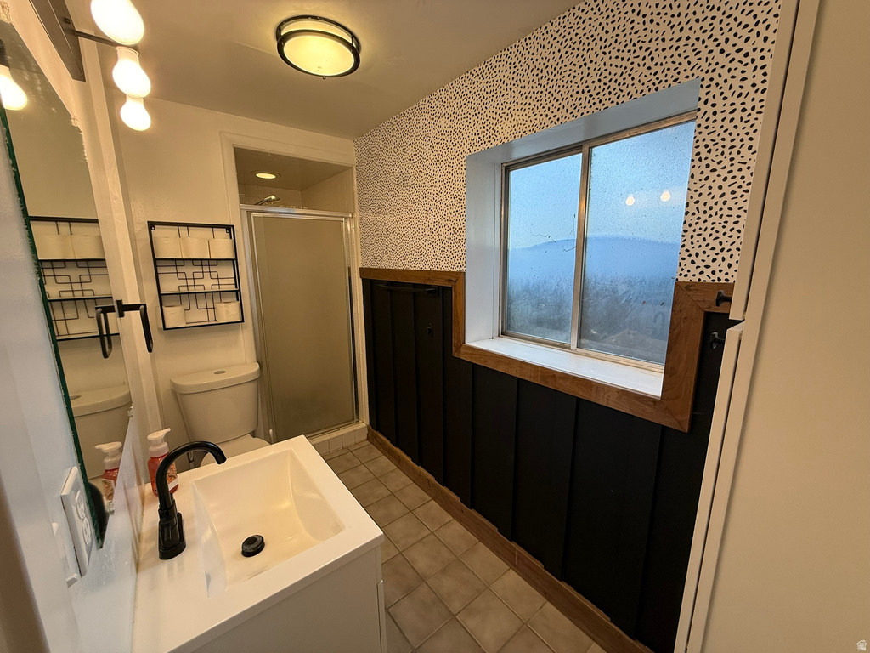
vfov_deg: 85.7
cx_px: 435
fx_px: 352
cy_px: 326
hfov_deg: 102.1
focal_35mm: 14
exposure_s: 1/120
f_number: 2.2
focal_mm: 2.22
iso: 100
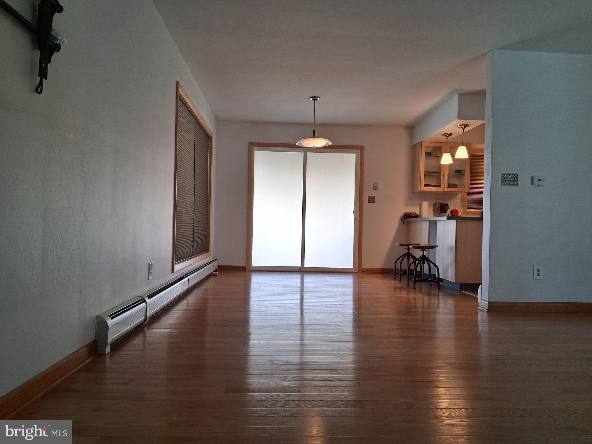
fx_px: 445
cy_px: 222
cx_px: 296
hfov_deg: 67.3
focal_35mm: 26
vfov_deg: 53.1
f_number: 1.8
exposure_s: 1/120
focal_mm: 3.98
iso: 100
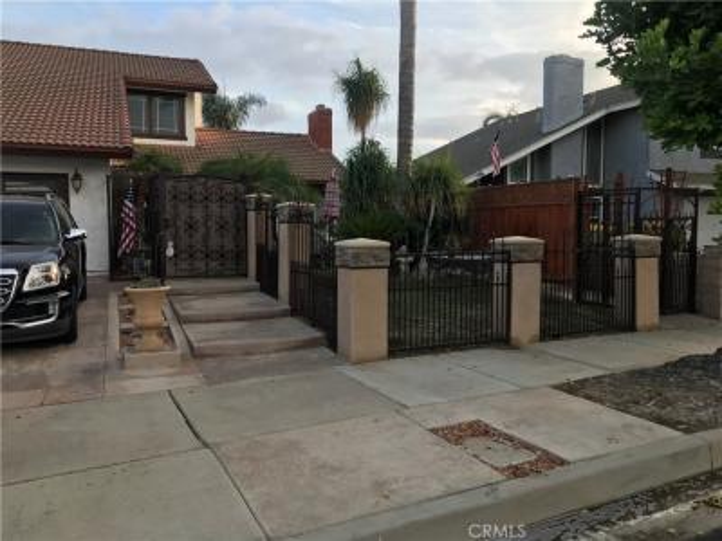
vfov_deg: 49.7
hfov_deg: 63.4
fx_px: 584
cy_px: 270
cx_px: 361
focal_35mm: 28
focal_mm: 3.99
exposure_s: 1/407
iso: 20
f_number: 1.8
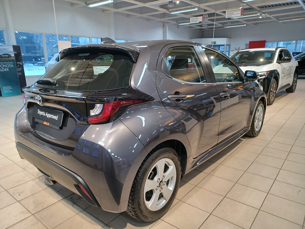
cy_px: 114
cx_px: 152
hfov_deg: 69.4
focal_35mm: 25
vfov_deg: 54.9
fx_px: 220
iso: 200
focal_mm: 4.6
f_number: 1.8
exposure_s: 1/50
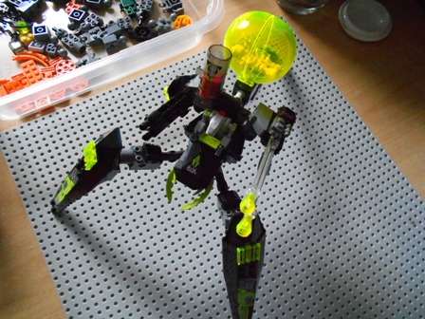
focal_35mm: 26
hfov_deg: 67.3
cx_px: 212
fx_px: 319
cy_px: 160
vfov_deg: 53.1
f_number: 3.2
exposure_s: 1/25
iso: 800
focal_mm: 4.6
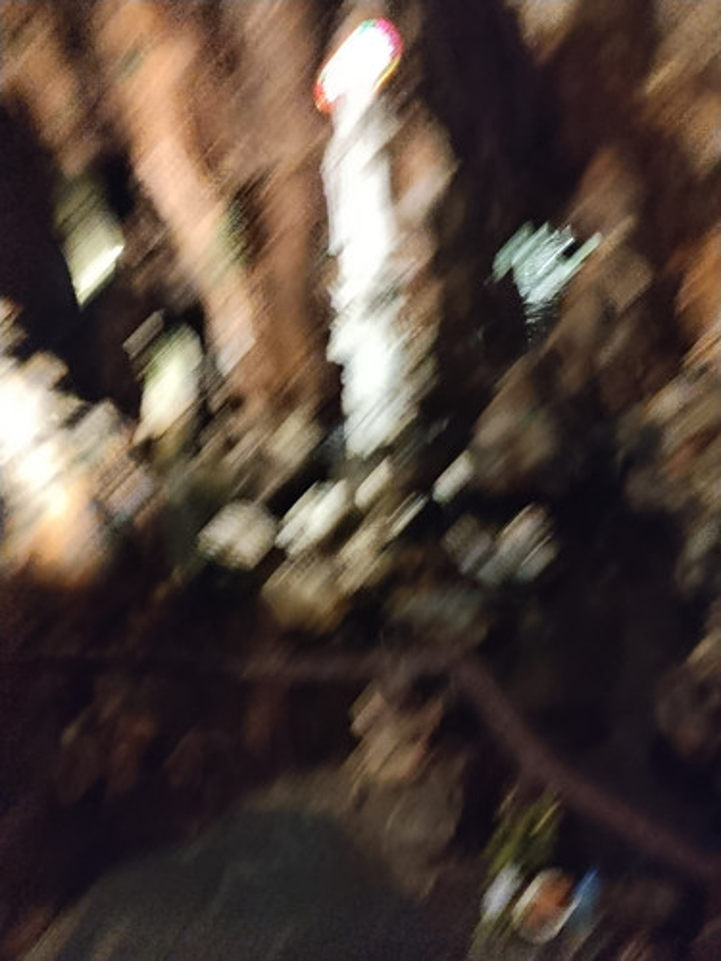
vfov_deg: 61.7
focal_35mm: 29
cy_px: 480
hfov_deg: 48.2
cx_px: 360
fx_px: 805
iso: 2500
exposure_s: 1/16.7
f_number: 1.8
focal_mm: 4.22
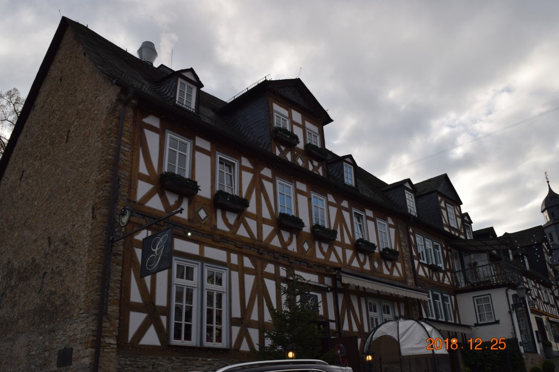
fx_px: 466
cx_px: 280
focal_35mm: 30
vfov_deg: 43.6
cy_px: 186
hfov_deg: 61.9
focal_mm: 20
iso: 100
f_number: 8
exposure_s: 1/200
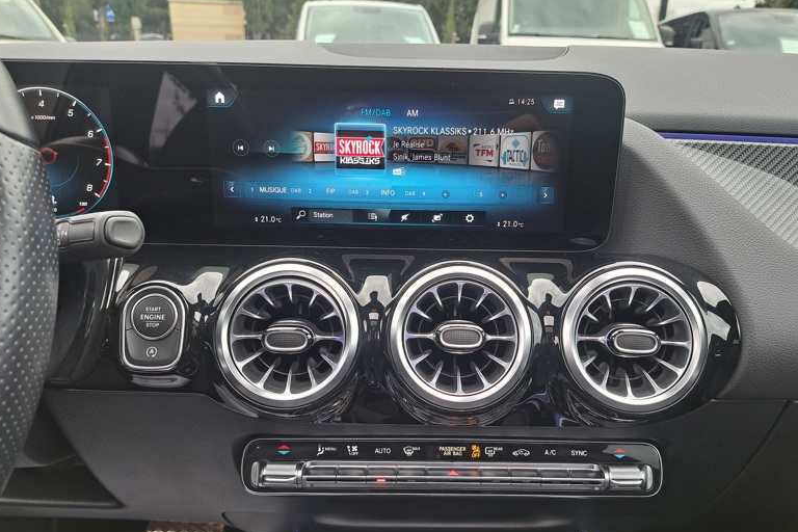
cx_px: 400
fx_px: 576
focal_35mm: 26
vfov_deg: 49.5
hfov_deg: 69.4
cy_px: 276
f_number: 1.8
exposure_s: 1/50
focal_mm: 5.23
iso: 50
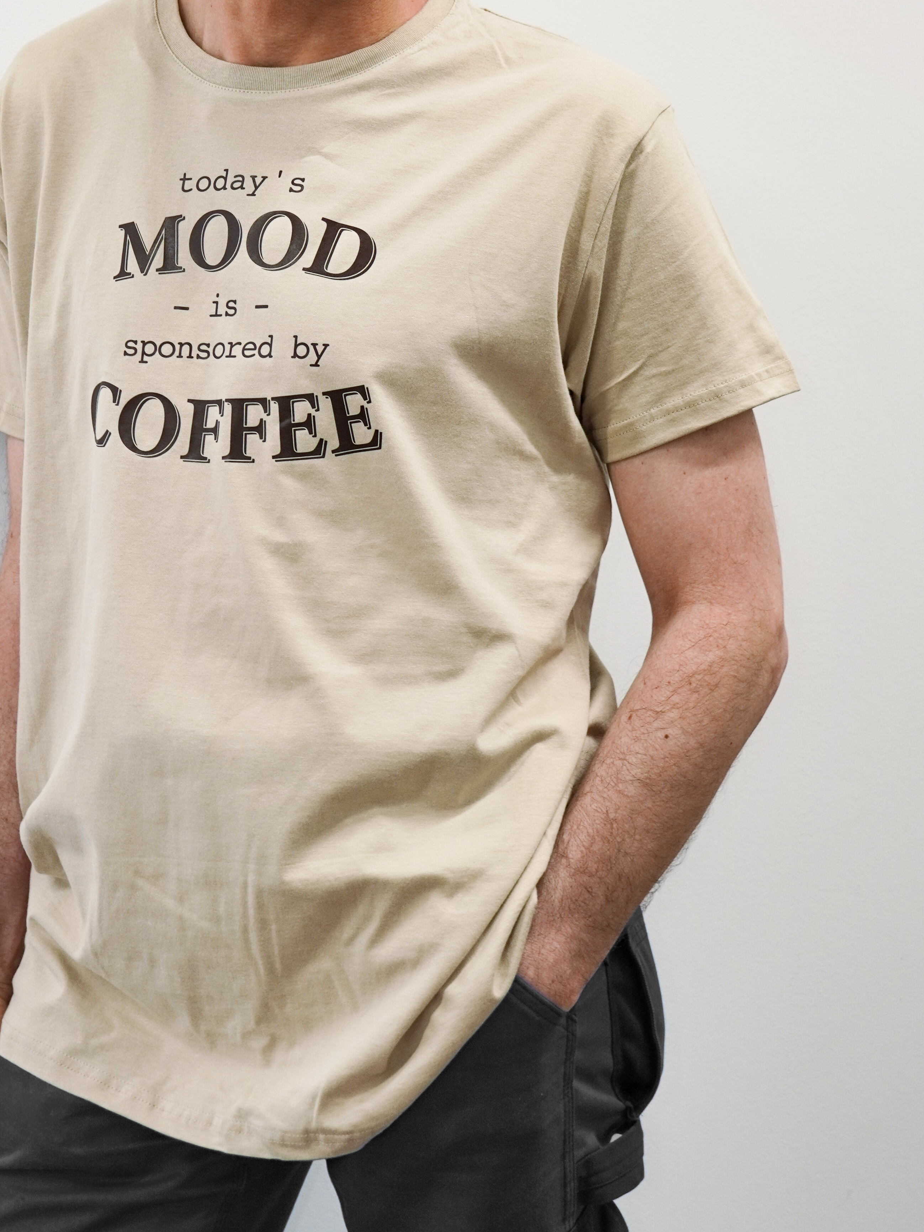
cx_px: 353
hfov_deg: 18.4
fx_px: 2847
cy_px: 361
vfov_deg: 24.2
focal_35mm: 80
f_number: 4.5
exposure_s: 1/60
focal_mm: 32
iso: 250
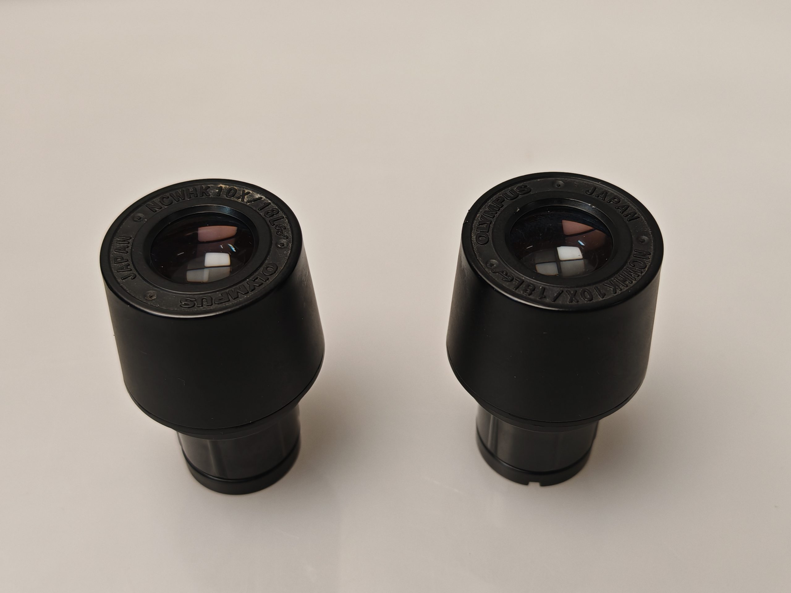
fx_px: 960
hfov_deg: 44.8
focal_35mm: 42
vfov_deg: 34.3
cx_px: 396
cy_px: 296
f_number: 2
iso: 160
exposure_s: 1/100
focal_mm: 6.83
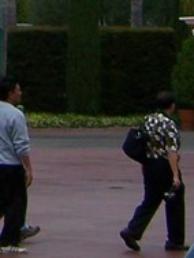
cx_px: -415
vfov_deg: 7.4
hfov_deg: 5.4
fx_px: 1926
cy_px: -246
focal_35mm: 258
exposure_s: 1/400
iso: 80
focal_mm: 6.3
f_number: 2.8
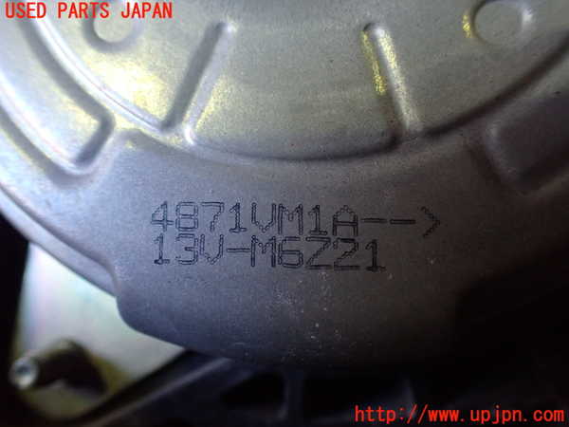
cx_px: 284
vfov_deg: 46.8
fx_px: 493
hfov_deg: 60.0
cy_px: 214
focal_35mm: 30
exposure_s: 1/100
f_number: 2.3
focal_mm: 5.4
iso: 800
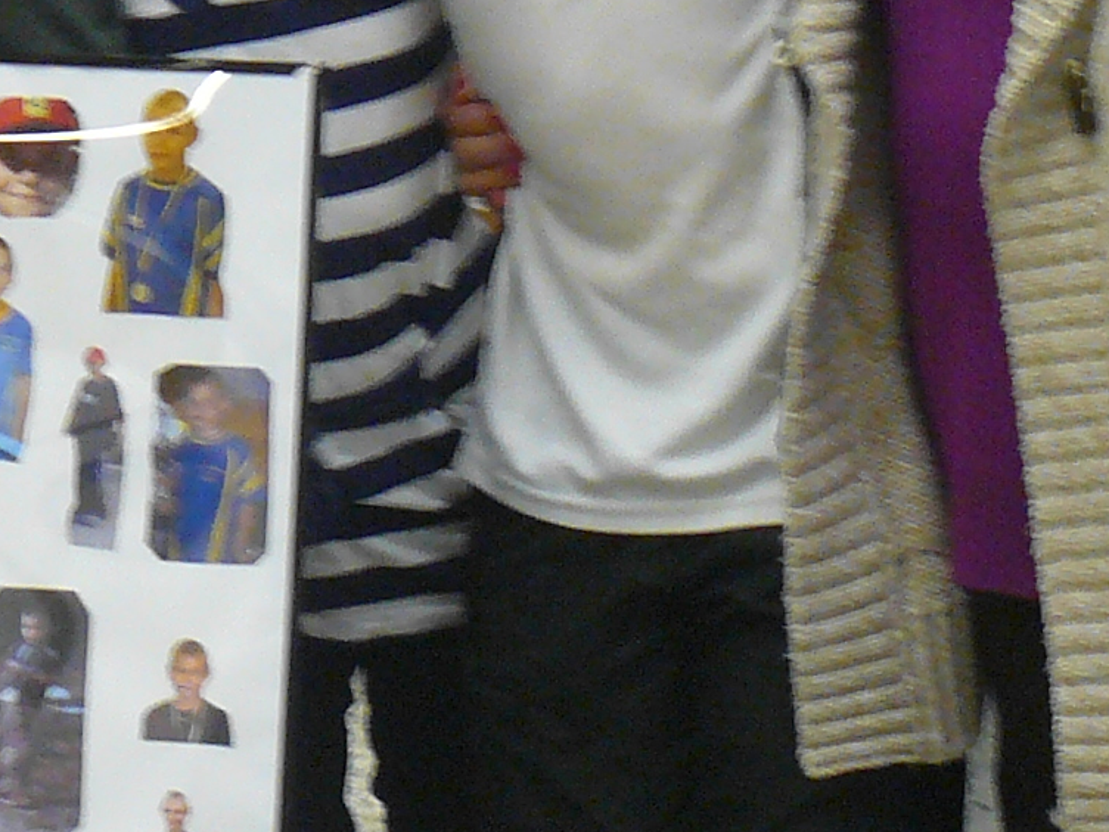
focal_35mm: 245
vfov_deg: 6.0
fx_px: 7849
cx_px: -438
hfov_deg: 8.0
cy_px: -304
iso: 200
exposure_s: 1/10
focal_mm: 10.1
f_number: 2.8
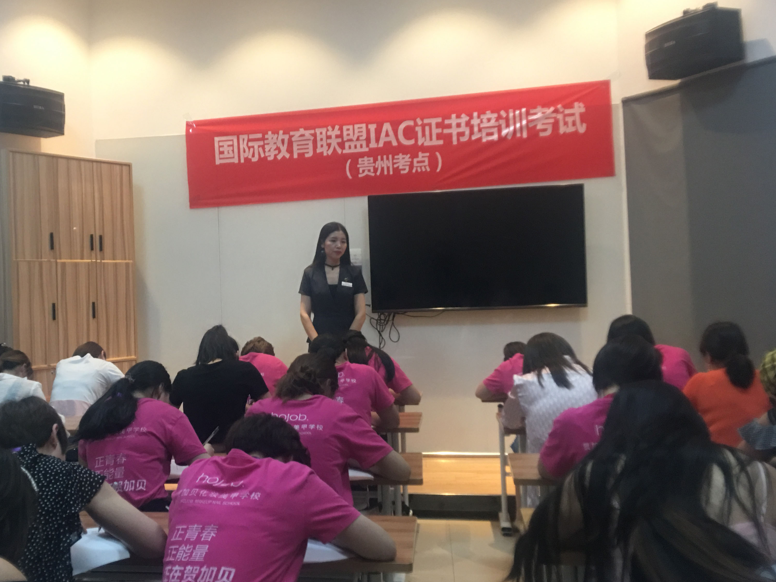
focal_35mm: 39
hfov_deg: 47.2
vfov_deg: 36.8
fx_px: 874
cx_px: 267
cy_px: 292
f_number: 2.2
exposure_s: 1/17
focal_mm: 4.15
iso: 80
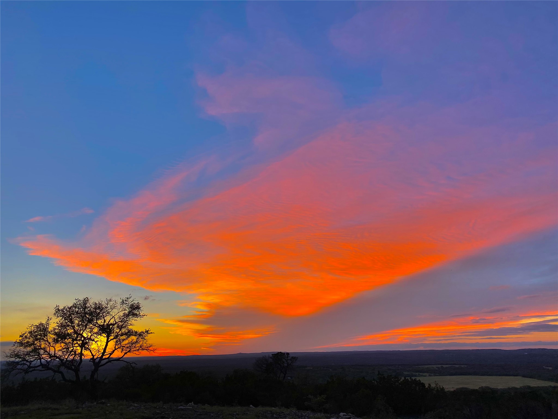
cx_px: 279
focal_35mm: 26
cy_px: 210
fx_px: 419
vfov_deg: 53.1
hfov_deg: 67.3
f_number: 1.8
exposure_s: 1/121
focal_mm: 4.25
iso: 80
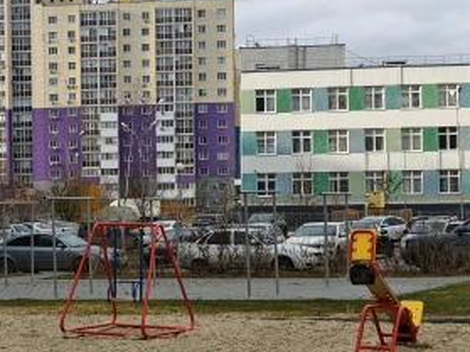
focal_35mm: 103
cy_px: 207
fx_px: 1398
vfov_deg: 14.3
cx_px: 12
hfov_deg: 18.6
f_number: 1.62
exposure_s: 1/476
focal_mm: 6.55
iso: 50
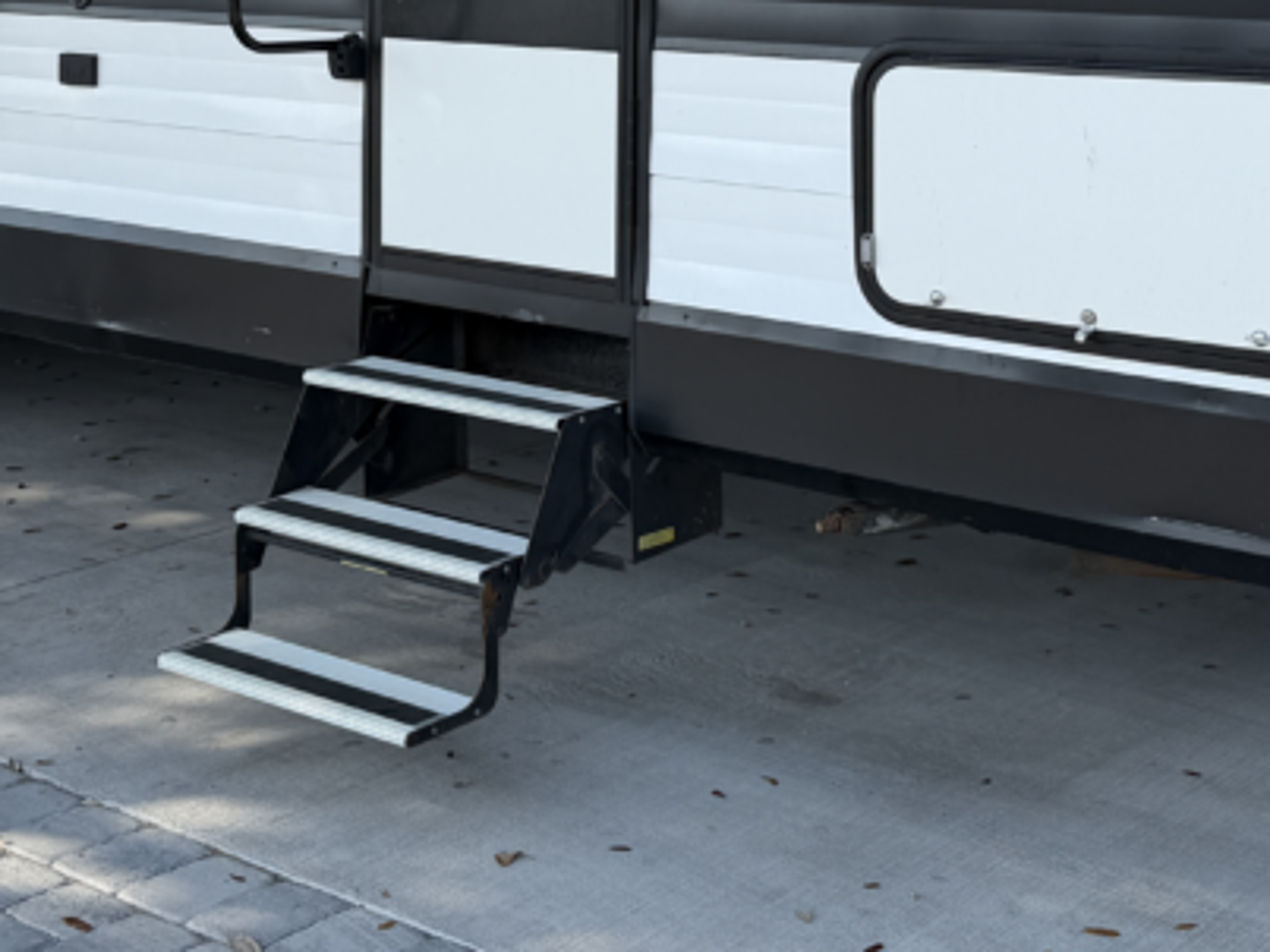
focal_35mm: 61
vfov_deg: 22.9
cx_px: 422
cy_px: -47
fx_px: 2237
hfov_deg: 31.4
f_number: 1.78
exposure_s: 1/3425
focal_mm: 6.76
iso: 80
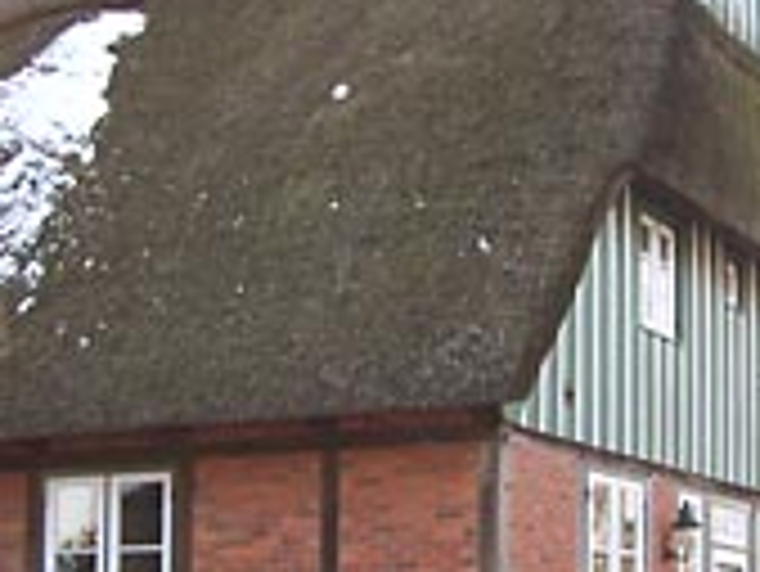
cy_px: 390
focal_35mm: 85
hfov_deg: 23.0
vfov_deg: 17.3
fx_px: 1868
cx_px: 418
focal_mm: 6.3
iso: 64
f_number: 2.8
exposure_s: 1/100
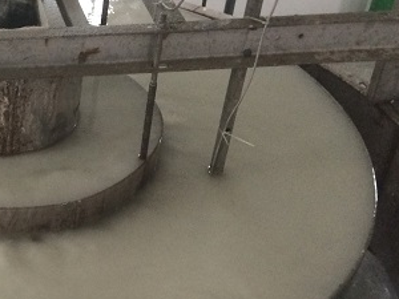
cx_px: -78
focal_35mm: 80
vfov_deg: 18.2
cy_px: 249
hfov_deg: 22.5
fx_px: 922
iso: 160
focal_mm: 4.12
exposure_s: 1/30
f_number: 2.2
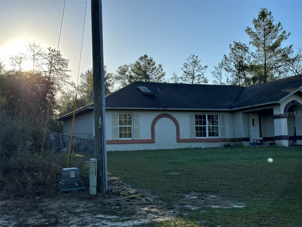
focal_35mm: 48
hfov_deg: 39.7
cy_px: 114
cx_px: 151
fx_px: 419
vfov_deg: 30.3
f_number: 1.78
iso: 64
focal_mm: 6.86
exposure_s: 1/2809
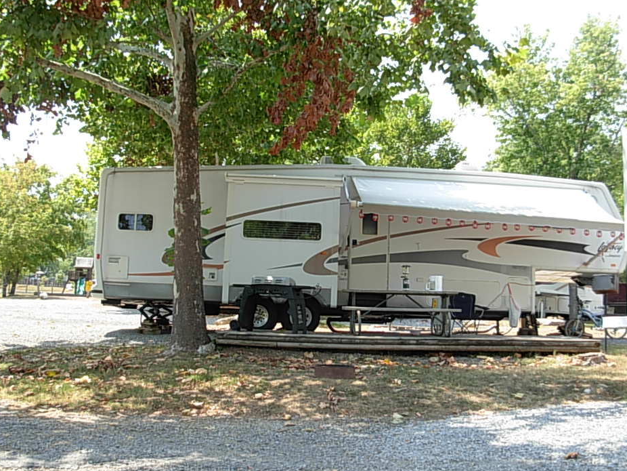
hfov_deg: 44.8
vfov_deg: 34.3
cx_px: 326
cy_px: 255
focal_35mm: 42
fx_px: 761
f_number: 2.9
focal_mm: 6.3
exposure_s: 1/342
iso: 79
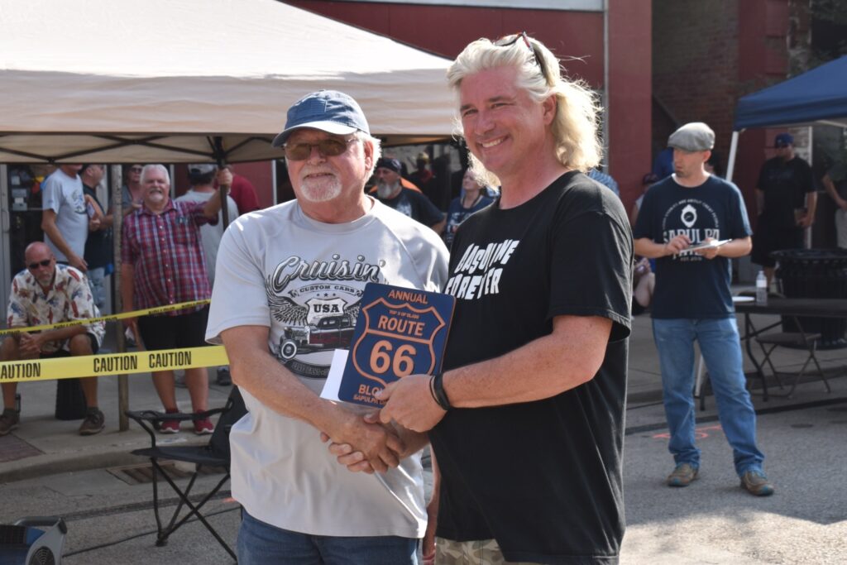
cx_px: 424
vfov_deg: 22.6
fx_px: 1412
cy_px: 282
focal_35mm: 60
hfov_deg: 33.4
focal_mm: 40
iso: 280
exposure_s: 1/250
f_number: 8
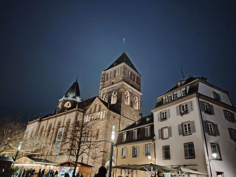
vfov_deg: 56.8
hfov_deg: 71.6
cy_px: 88
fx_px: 164
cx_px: 118
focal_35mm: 24
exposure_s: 1/20
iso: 9088
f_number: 1.8
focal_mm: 5.2
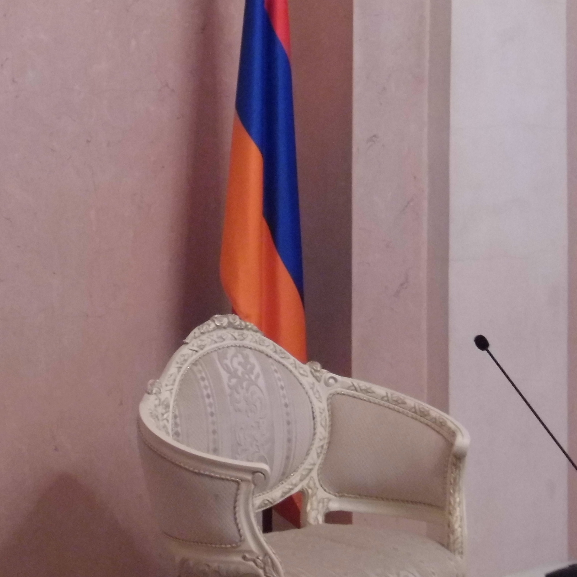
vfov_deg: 14.9
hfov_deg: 14.7
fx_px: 2206
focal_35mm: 117
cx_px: 44
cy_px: 167
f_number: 3.9
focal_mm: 10.4
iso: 400
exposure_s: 1/15
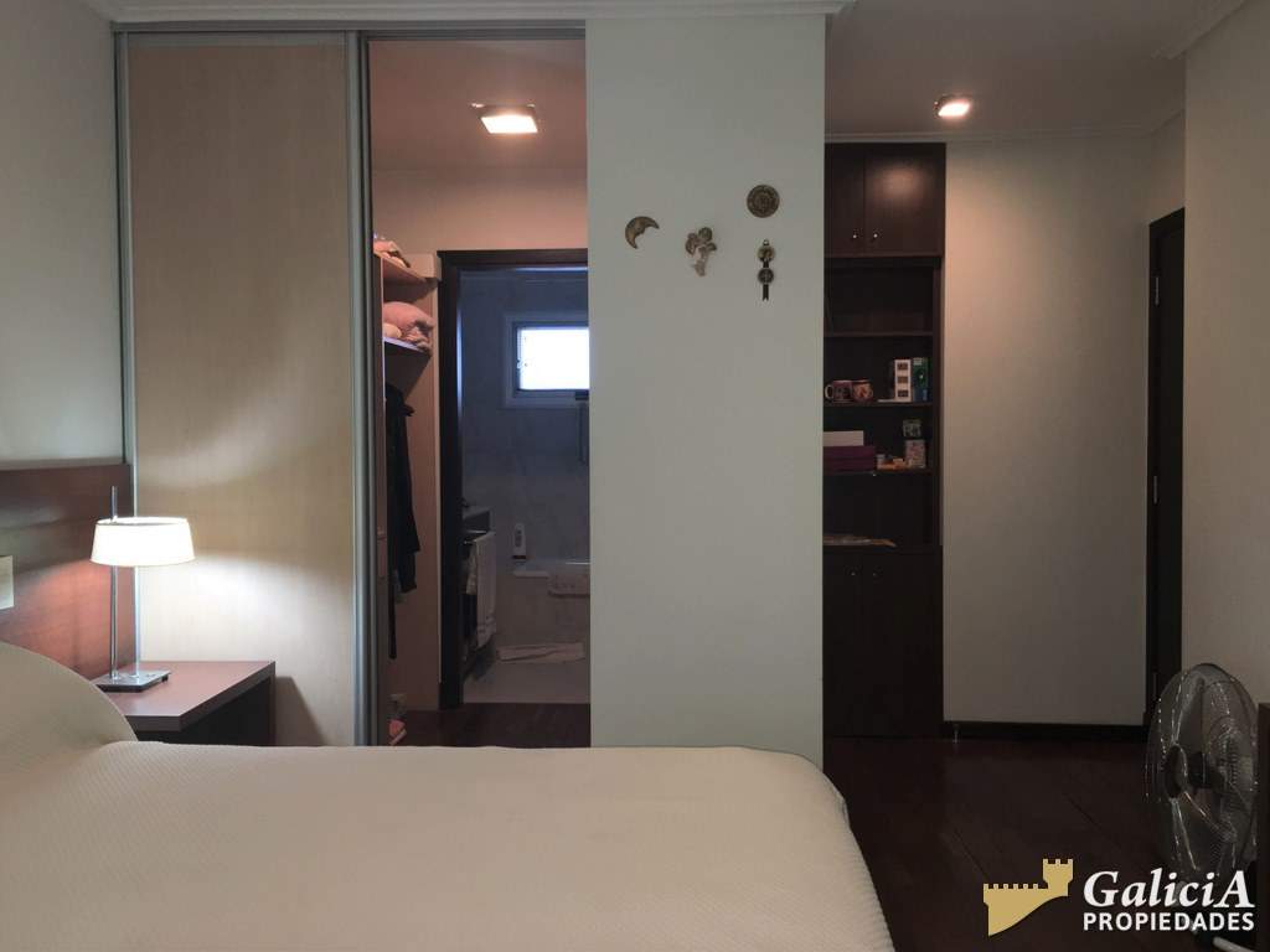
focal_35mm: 29
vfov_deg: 48.2
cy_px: 476
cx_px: 635
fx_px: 1064
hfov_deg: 61.7
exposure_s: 1/33
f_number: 2.2
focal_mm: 4.15
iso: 50
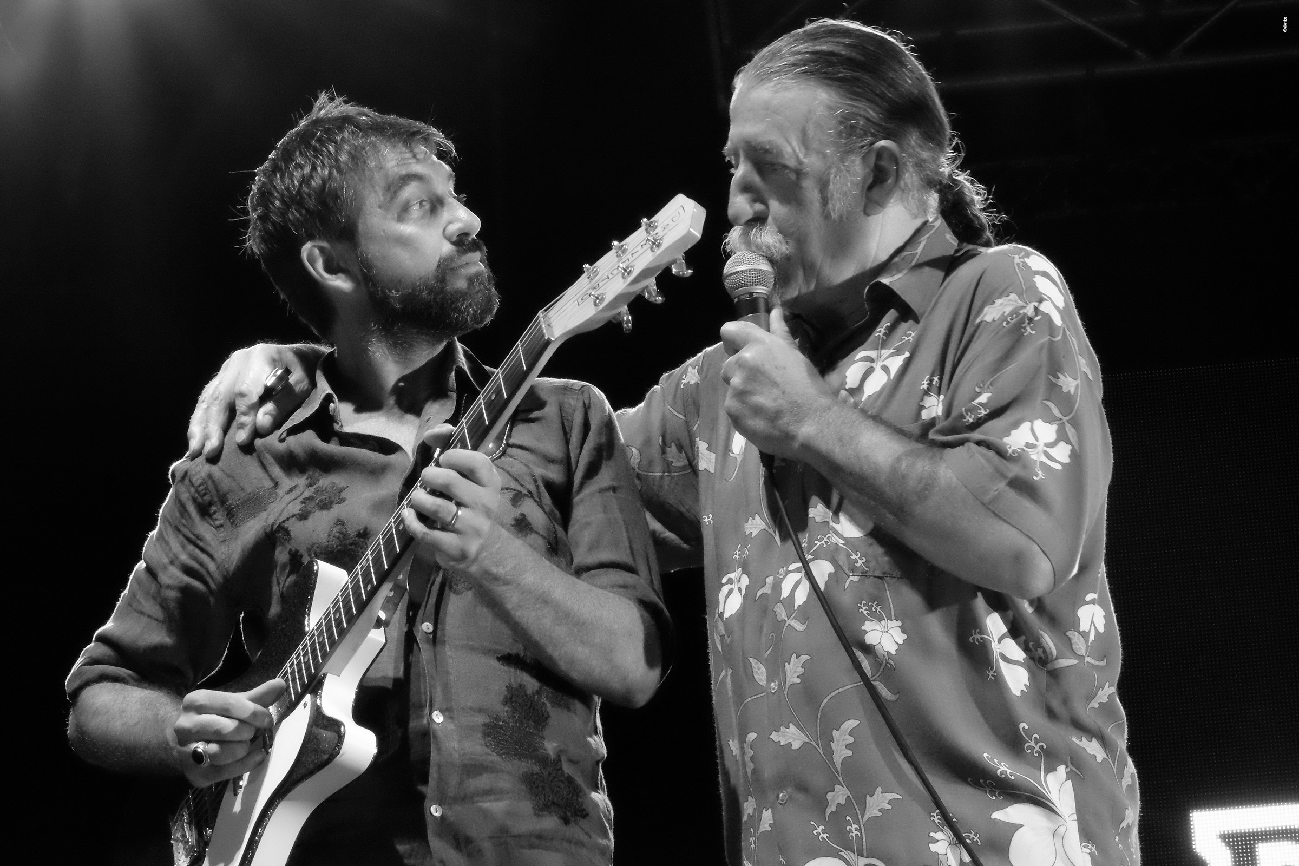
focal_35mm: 120
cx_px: 650
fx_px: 4330
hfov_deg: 17.1
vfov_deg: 11.4
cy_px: 433
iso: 6400
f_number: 22
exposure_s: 1/25
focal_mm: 80
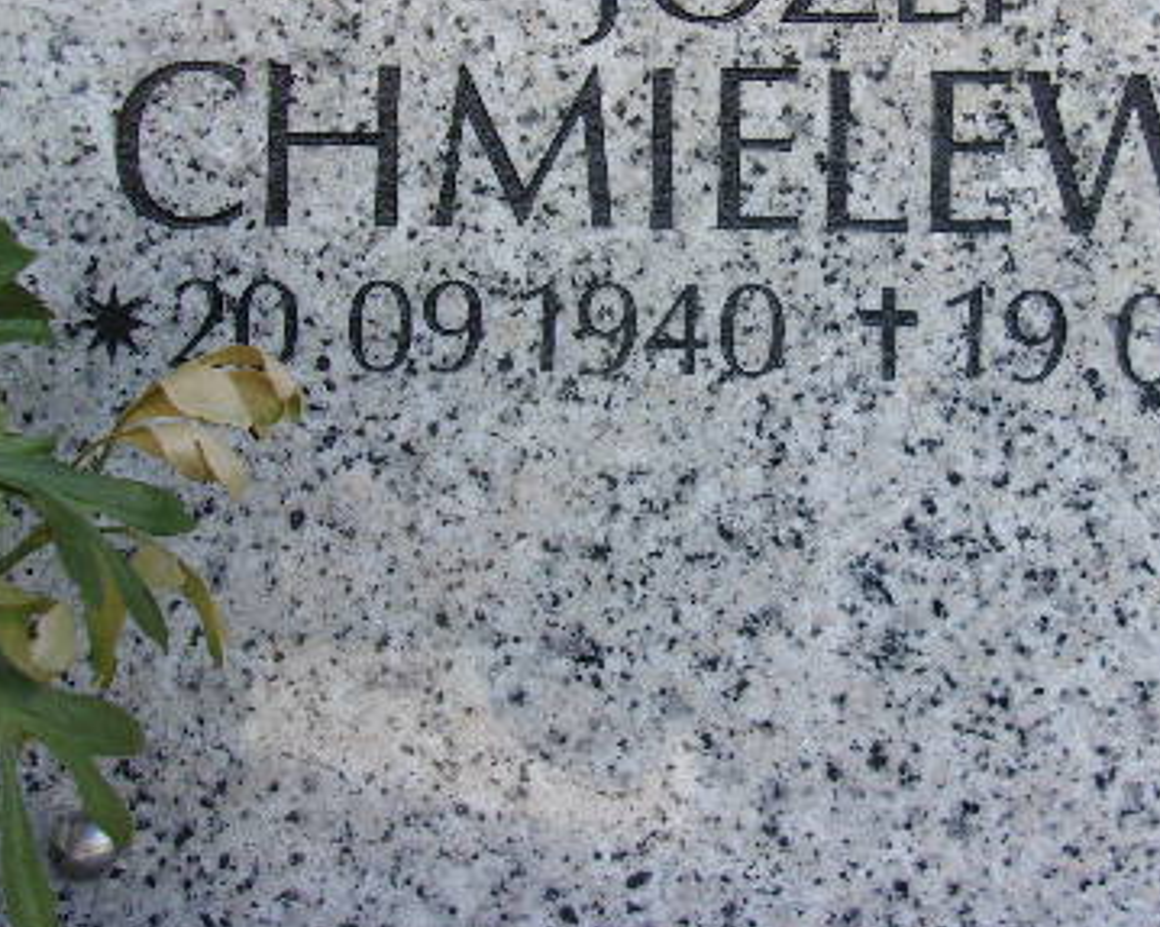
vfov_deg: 31.4
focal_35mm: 47
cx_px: 798
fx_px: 1613
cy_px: 216
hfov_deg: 39.0
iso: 80
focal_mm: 4.9
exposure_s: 1/280
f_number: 3
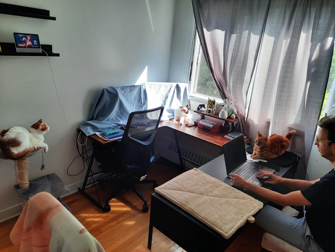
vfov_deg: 54.9
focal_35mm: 25
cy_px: 126
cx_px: 168
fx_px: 242
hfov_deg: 69.4
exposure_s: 1/60
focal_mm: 4.6
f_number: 2
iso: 50
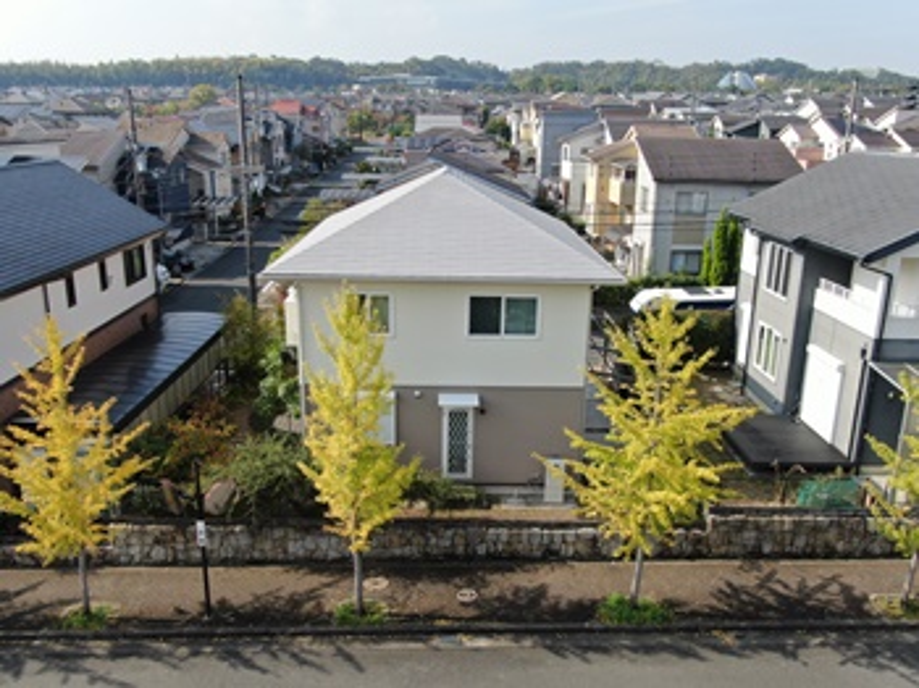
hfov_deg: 61.7
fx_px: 769
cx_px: 460
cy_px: 344
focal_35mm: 29
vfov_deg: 48.2
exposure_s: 1/800
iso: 100
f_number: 3
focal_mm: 5.11
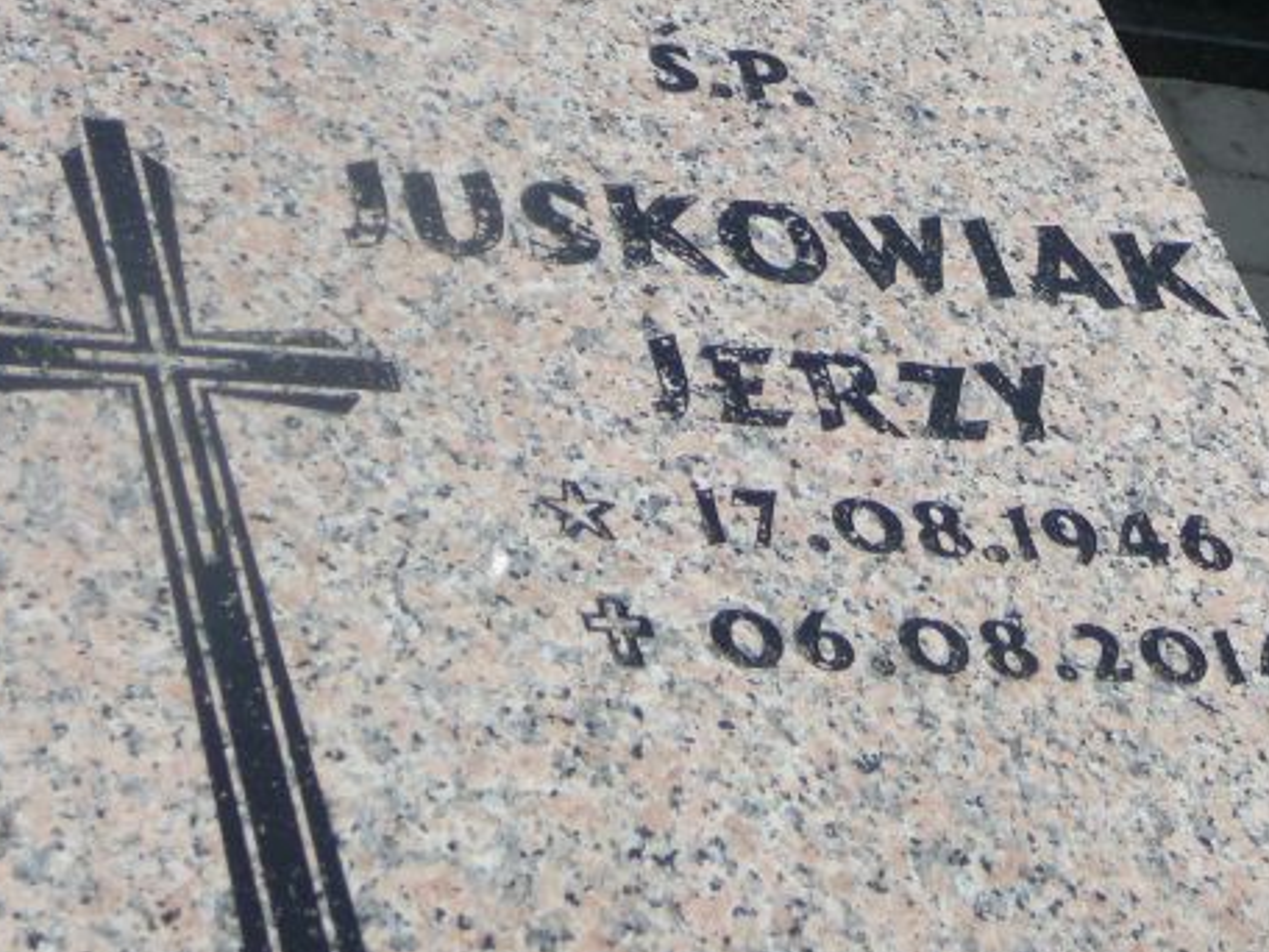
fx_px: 3959
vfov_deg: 13.7
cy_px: 373
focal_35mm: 108
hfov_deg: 18.2
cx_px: 852
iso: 80
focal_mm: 11.5
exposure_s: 1/1000
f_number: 3.7
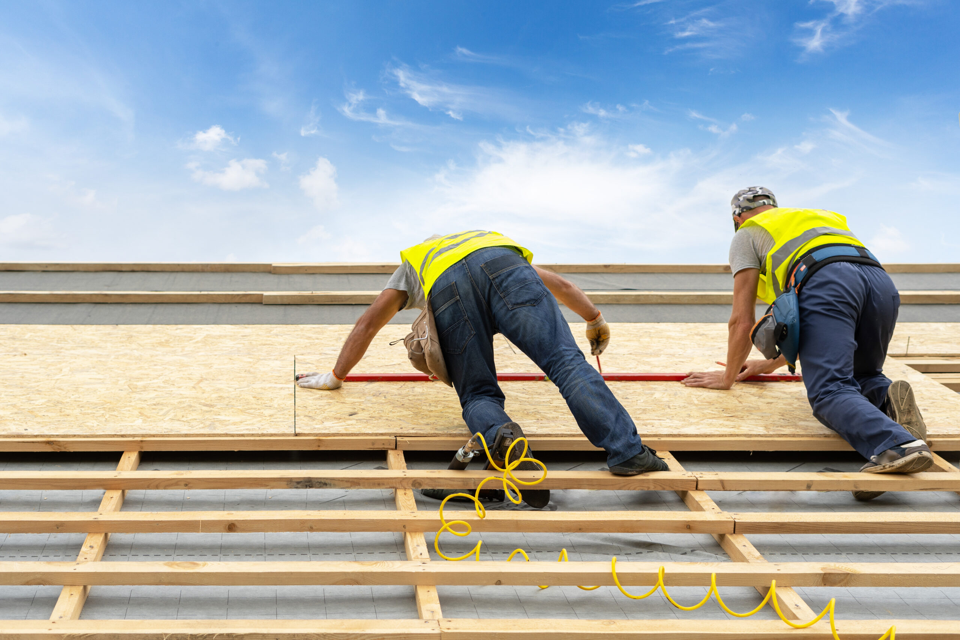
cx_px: 480
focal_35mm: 50
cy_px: 320
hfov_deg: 39.6
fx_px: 1333
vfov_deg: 27.0
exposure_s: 1/250
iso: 160
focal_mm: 50
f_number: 4
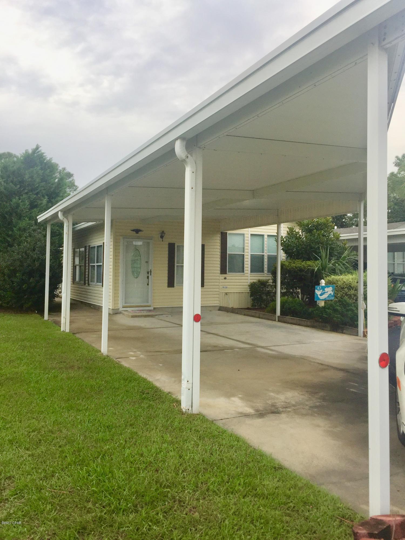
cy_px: 270
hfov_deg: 48.2
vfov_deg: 61.7
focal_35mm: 29
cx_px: 202
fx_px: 452
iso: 32
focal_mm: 4.15
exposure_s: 1/482
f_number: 2.2
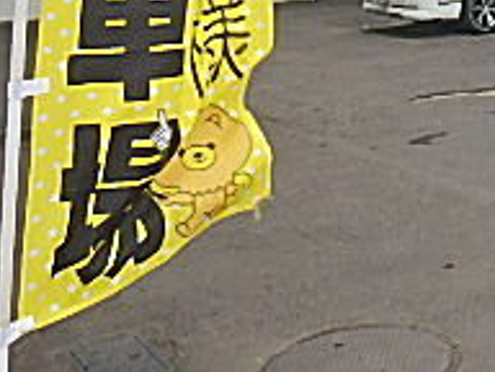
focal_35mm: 70
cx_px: 606
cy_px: -80
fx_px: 1001
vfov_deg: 19.7
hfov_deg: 24.9
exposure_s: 1/125
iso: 125
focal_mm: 3.7
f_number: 3.5
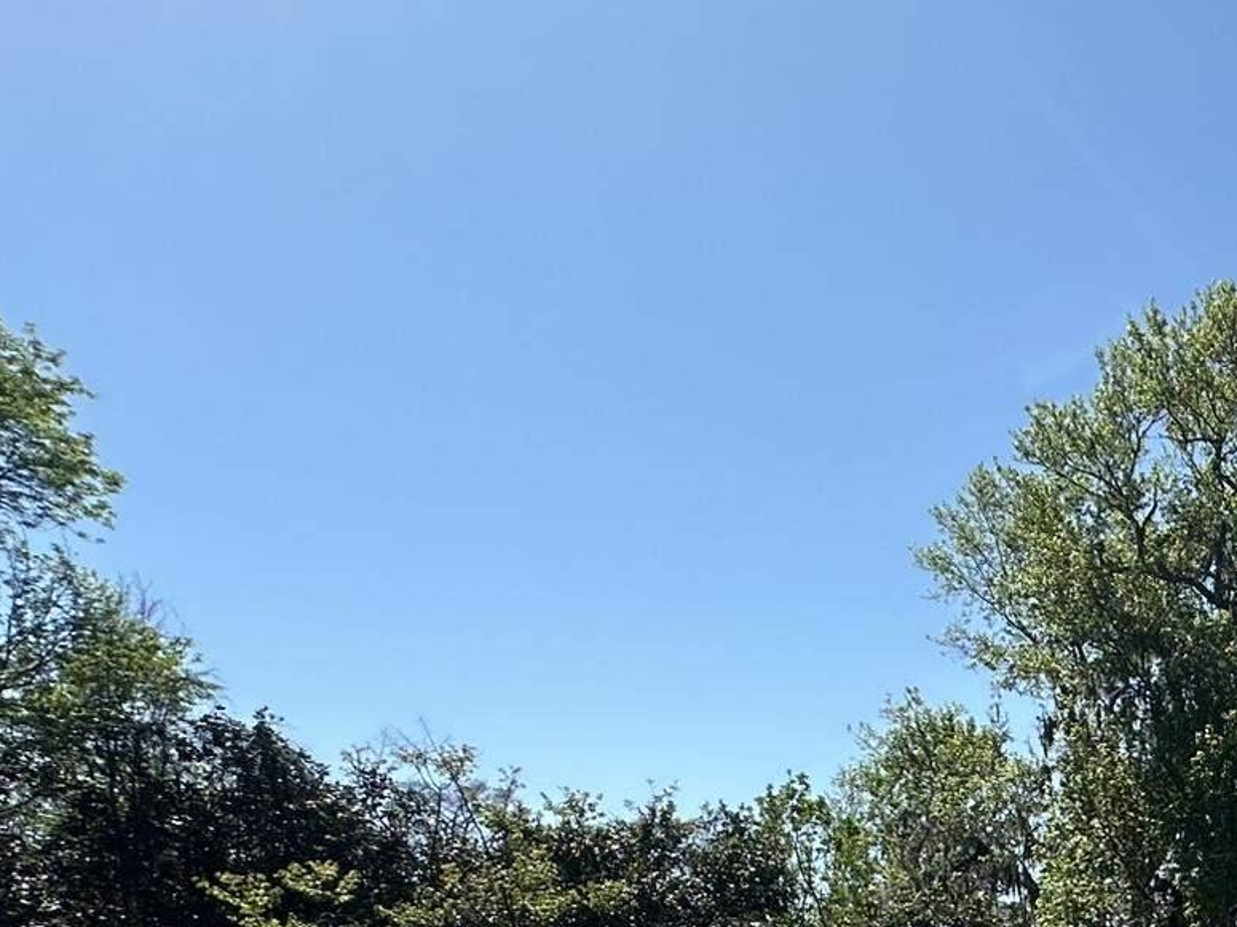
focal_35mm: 37
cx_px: 1631
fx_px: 1322
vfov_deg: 31.1
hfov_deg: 34.4
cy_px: 1171
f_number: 2.2
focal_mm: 2.22
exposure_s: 1/2174
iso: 50
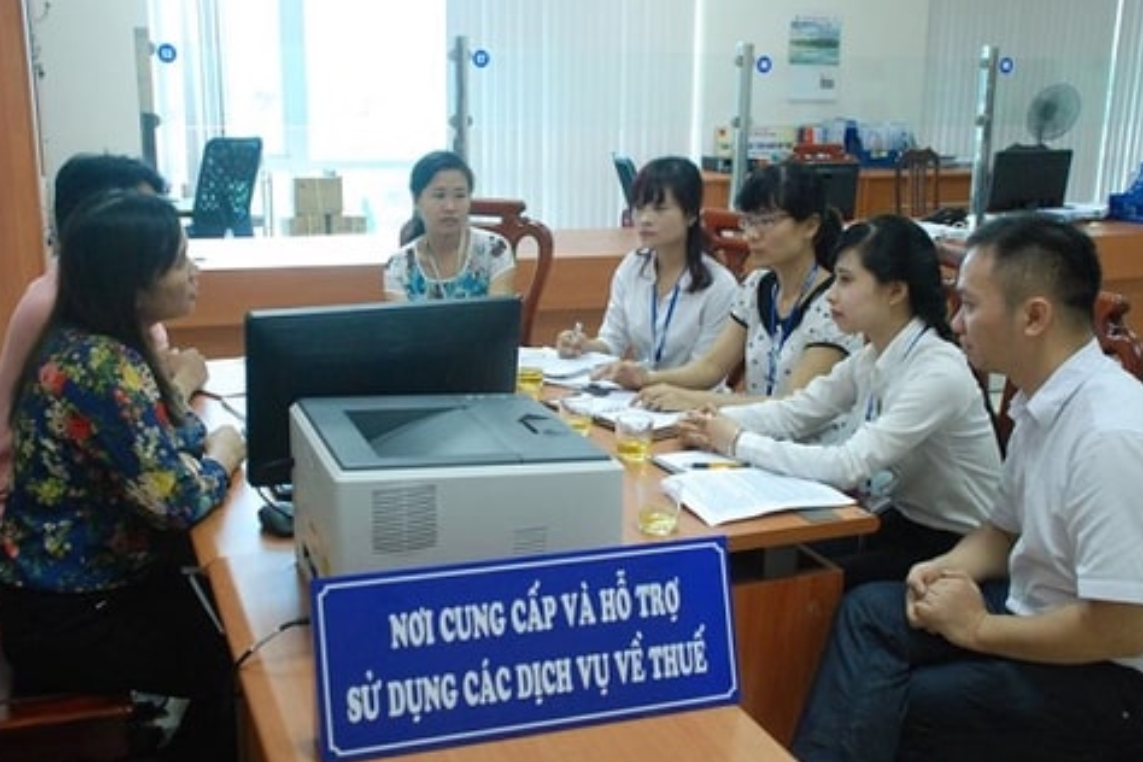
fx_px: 1302
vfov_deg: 32.6
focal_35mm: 41
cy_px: 371
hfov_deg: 47.4
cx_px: 576
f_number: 4
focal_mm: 24
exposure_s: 1/50
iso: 1000
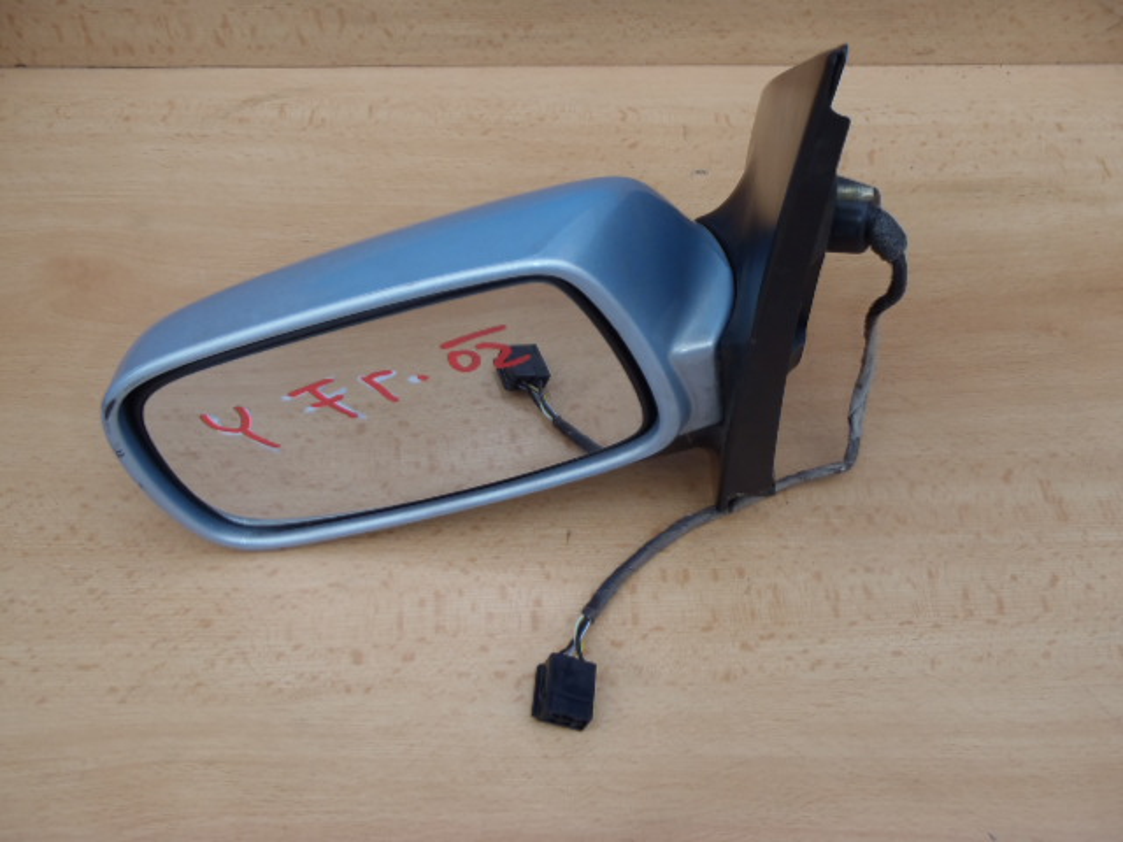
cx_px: 562
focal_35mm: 38
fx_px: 1233
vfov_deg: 37.7
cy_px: 421
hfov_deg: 49.0
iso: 100
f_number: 4.6
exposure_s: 1/40
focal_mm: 6.83
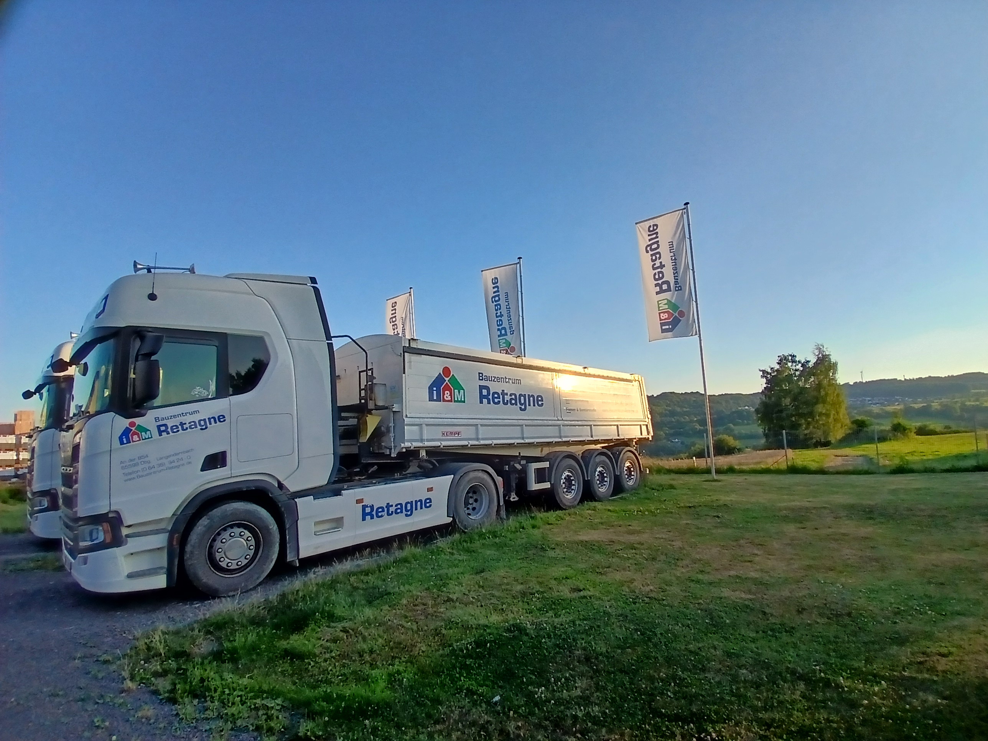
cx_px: 494
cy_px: 370
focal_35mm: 17
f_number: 2.2
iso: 50
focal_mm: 1.4
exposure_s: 1/577
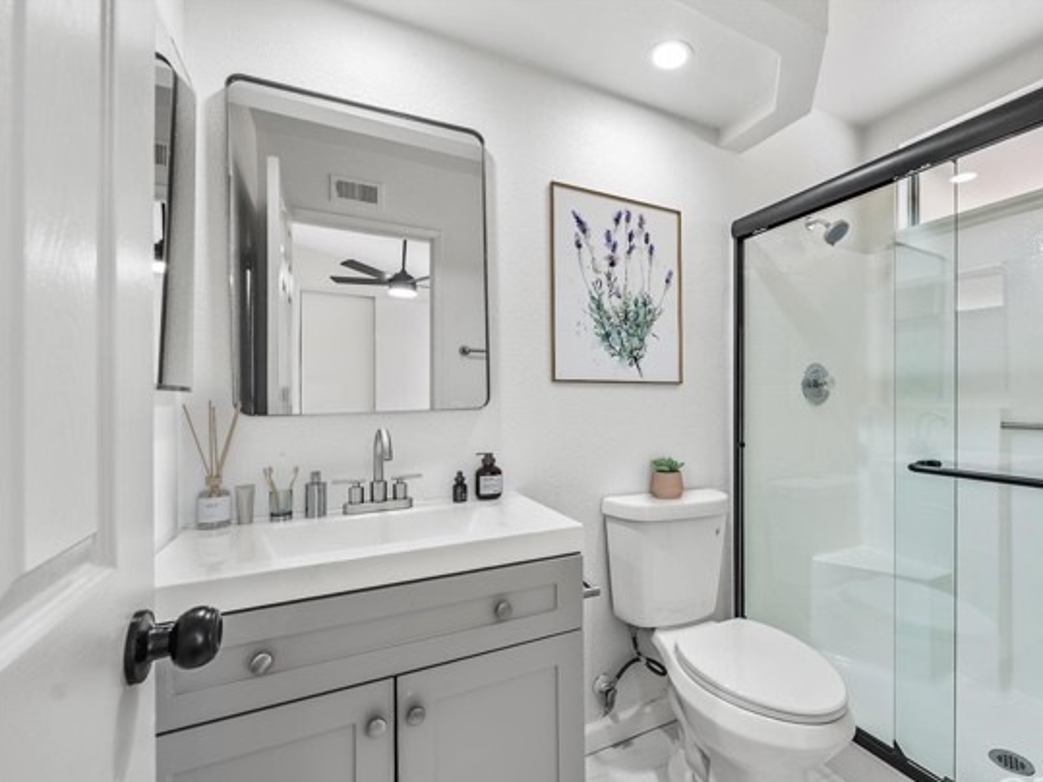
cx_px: 611
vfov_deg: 78.0
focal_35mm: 16
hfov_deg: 93.6
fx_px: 482
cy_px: 409
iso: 320
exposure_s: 1/4
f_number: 7.1
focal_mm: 14
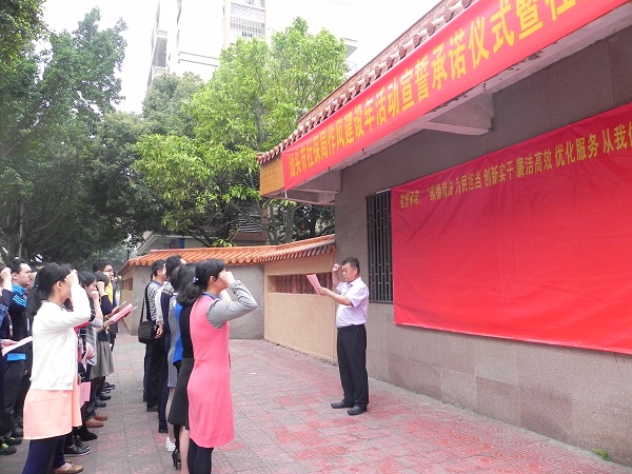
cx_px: 316
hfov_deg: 67.3
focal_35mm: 26
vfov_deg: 53.1
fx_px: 475
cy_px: 237
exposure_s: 1/100
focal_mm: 4.6
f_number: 3.5
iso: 160
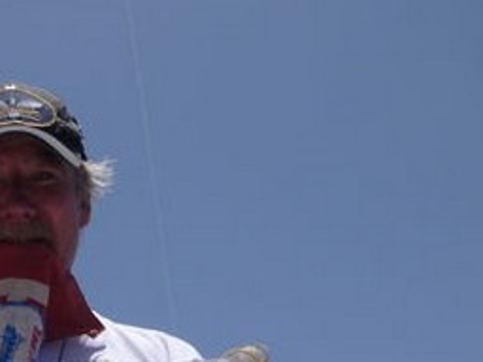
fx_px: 963
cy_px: 405
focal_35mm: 69
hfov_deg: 26.3
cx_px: -28
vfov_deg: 20.3
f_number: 10
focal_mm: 4.9
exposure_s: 1/250
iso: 100
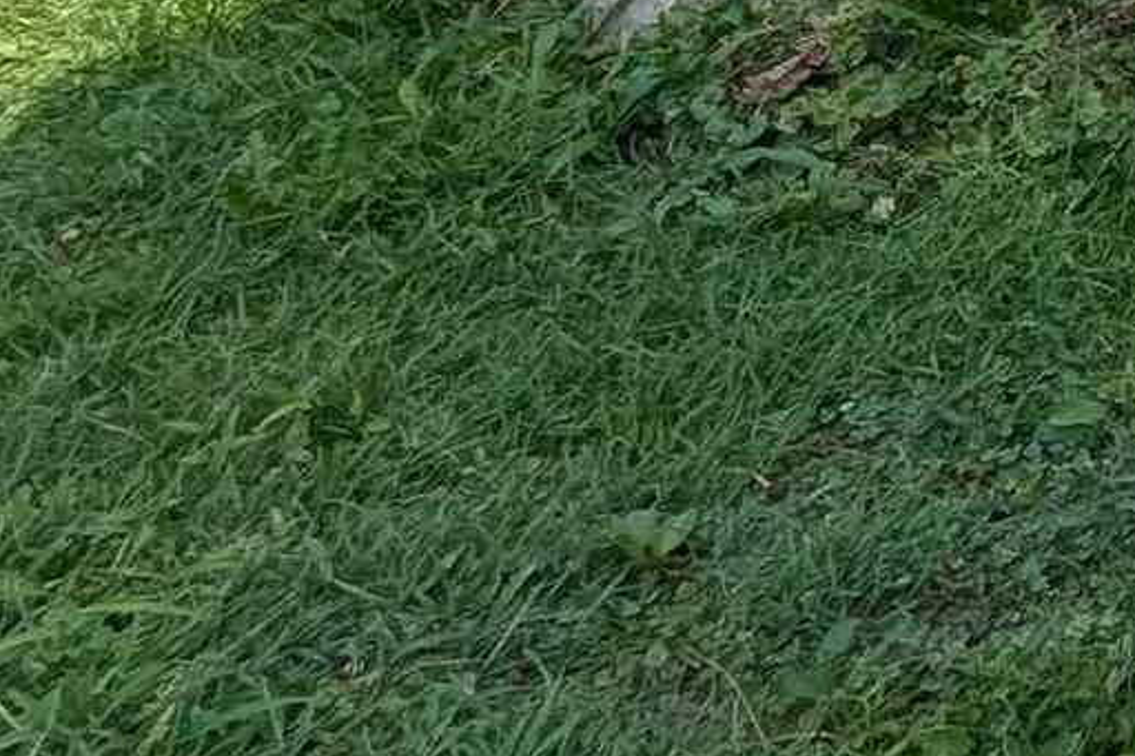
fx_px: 2553
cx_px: 2751
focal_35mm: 81
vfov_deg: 12.6
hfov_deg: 14.8
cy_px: -1117
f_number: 2.2
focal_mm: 1.95
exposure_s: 1/998
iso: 42
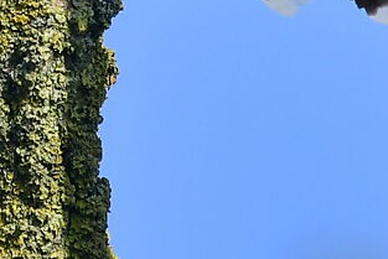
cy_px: -731
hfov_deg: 0.4
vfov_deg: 0.3
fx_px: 52003
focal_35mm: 4823
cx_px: -397
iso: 280
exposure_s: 1/1250
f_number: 5.6
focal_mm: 420
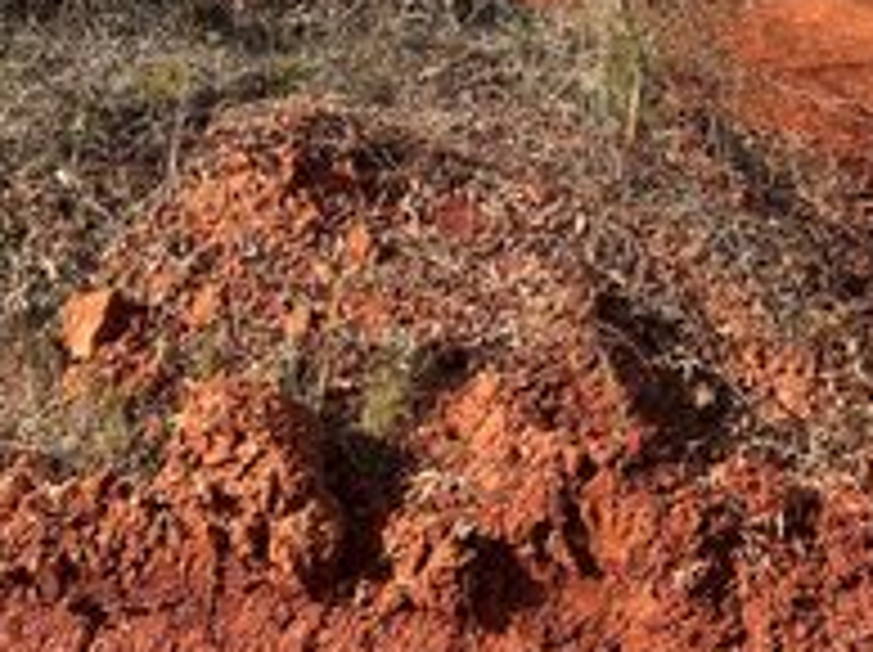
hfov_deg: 30.6
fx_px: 1562
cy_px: -34
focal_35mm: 62
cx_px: 684
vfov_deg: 22.5
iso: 80
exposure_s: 1/1495
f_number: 1.78
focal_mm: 6.86
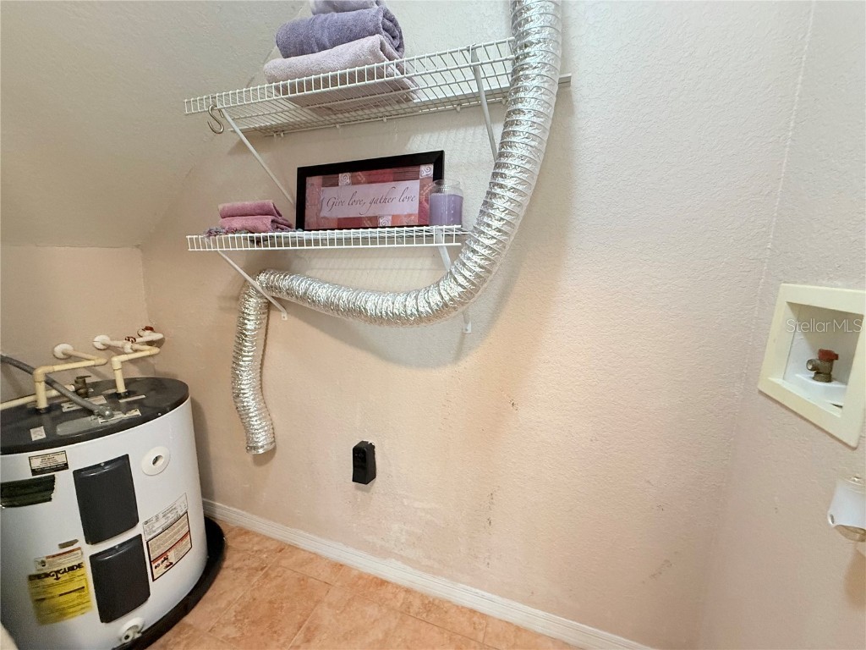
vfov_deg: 85.7
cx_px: 433
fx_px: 350
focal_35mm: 14
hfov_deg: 102.1
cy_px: 325
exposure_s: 1/60
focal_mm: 2.22
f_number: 2.2
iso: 500
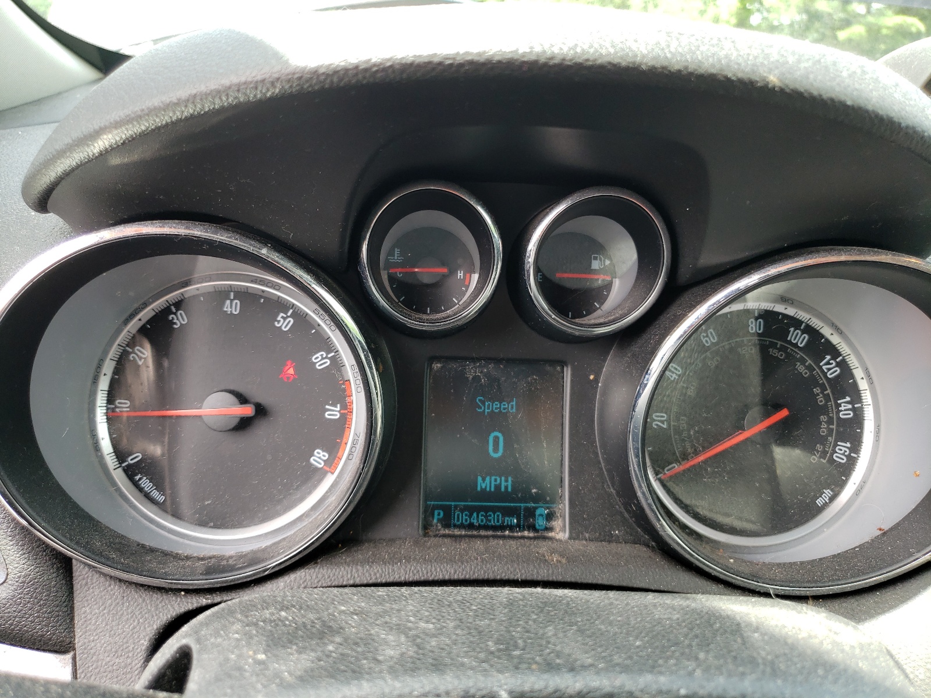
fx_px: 699
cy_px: 349
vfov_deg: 53.1
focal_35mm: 26
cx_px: 466
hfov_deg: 67.3
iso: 50
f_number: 1.5
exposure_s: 1/167
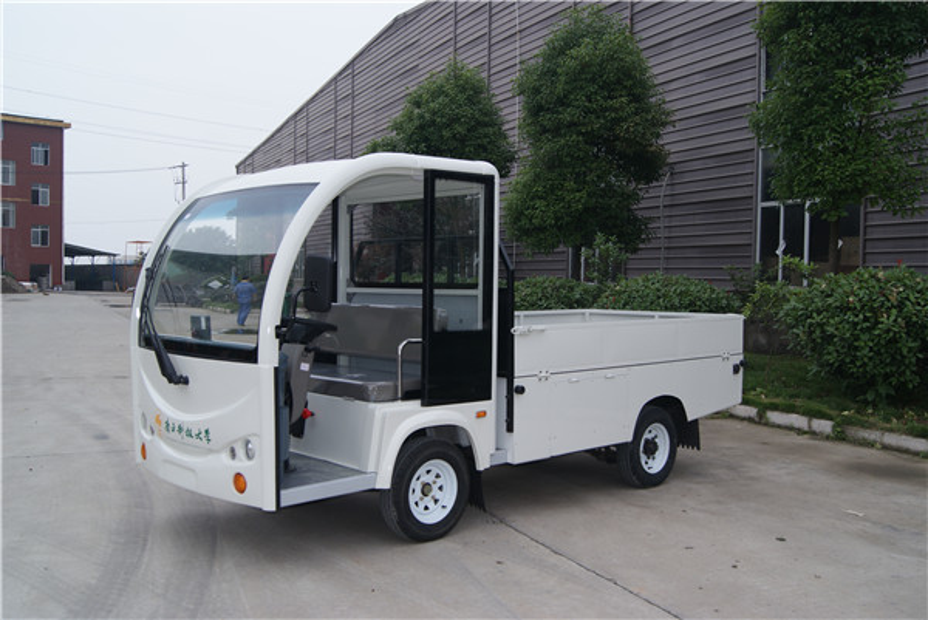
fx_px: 929
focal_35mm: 36
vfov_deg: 36.9
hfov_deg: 53.1
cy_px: 310
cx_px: 464
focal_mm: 24
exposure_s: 1/160
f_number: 5.6
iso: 100
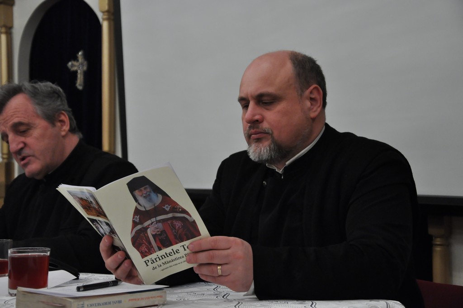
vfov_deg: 20.1
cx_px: 232
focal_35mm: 68
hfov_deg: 29.9
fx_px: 867
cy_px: 154
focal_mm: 45
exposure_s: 1/50
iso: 1600
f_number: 4.8
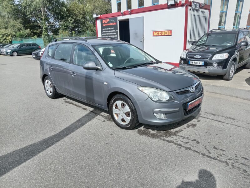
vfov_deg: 54.9
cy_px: 94
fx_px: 181
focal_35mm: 25
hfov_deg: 69.4
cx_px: 125
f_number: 1.8
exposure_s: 1/440
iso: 102
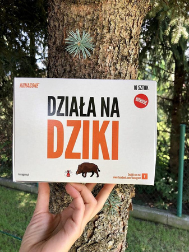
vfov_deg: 63.5
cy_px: 126
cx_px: 94
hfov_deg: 49.7
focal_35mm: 28
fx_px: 204
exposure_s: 1/155
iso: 20
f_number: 1.8
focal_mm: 3.99
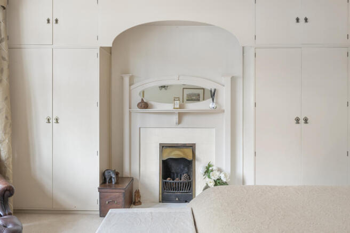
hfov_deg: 62.0
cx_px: 175
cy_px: 116
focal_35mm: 30
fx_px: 291
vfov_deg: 43.5
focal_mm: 30
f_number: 16
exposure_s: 2
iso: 200
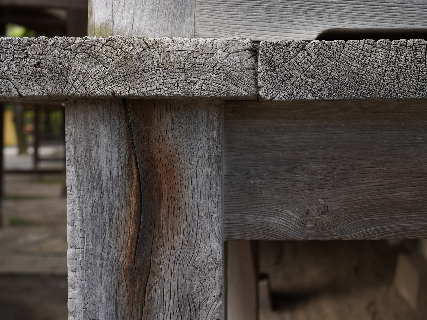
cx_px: 281
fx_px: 740
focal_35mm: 60
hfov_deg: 31.9
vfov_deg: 24.1
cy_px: 73
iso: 100
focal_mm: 35
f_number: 4
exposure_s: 1/100
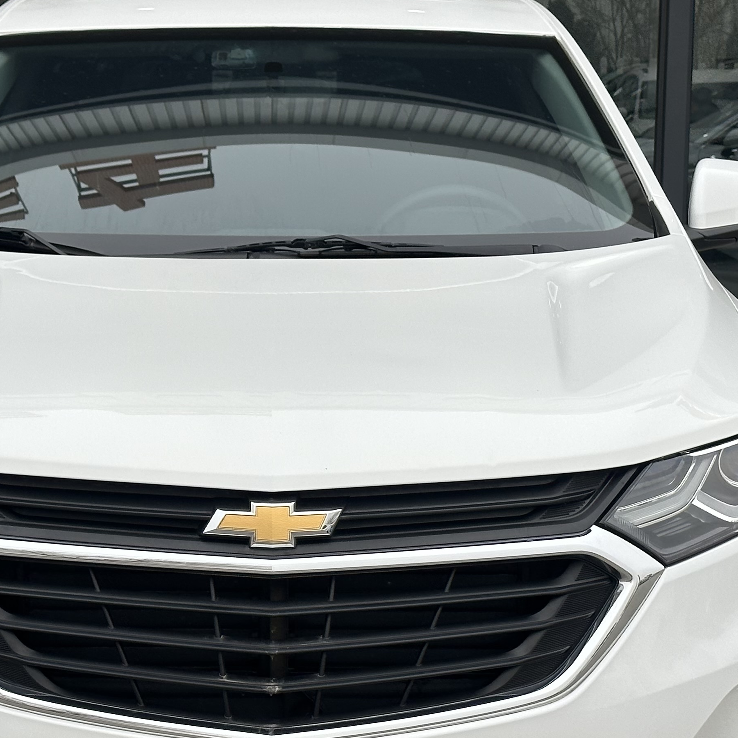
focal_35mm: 95
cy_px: 472
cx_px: 285
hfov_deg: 18.3
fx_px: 2291
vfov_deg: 18.3
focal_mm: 6.86
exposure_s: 1/887
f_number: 1.78
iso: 64
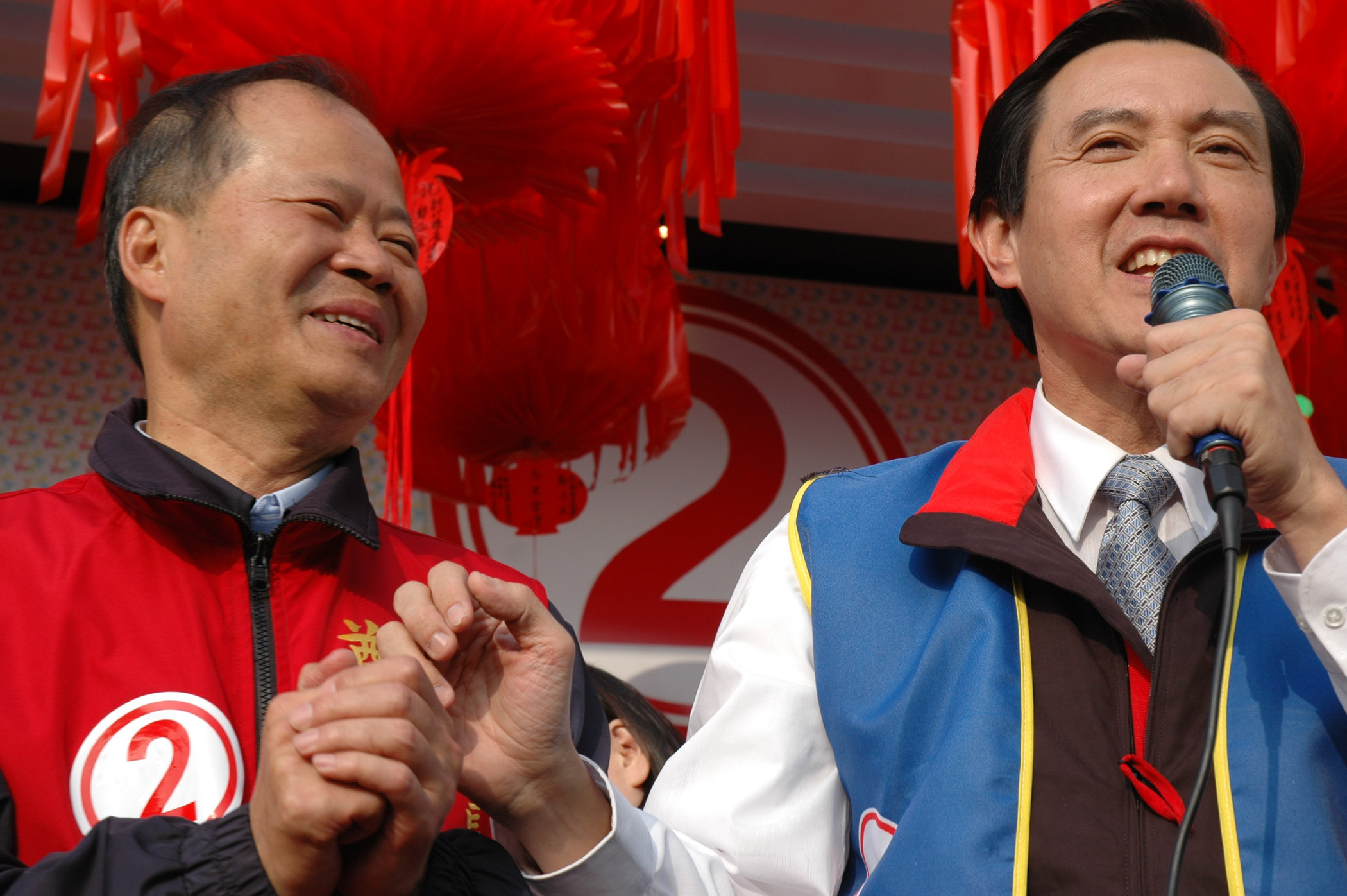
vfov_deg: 18.1
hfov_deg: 27.0
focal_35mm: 75
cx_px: 674
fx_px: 2804
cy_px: 448
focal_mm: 50
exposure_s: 1/250
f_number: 8
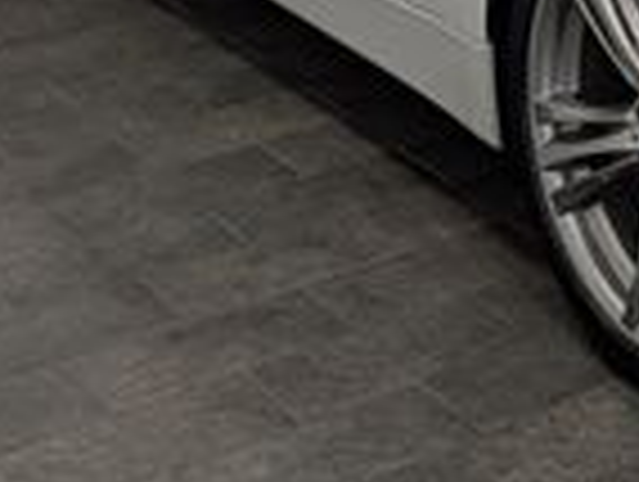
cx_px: 909
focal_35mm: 108
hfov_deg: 16.8
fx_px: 1997
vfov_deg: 12.6
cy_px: -365
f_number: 1.68
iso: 19
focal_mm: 6.9
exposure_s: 1/226
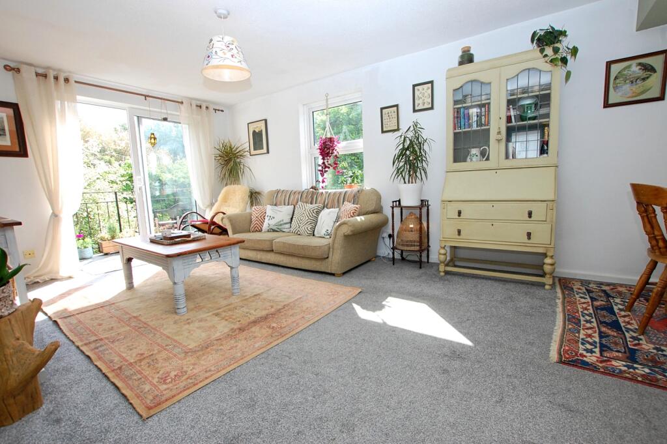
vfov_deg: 77.2
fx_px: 278
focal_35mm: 15
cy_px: 222
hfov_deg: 100.4
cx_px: 334
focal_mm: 10
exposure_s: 1/200
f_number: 7.1
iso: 800
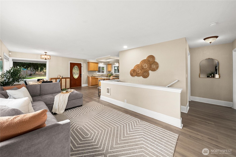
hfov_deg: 112.6
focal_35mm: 12
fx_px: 79
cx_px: 118
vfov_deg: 90.1
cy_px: 78
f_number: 7.1
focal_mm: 12
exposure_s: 1/25
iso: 1000
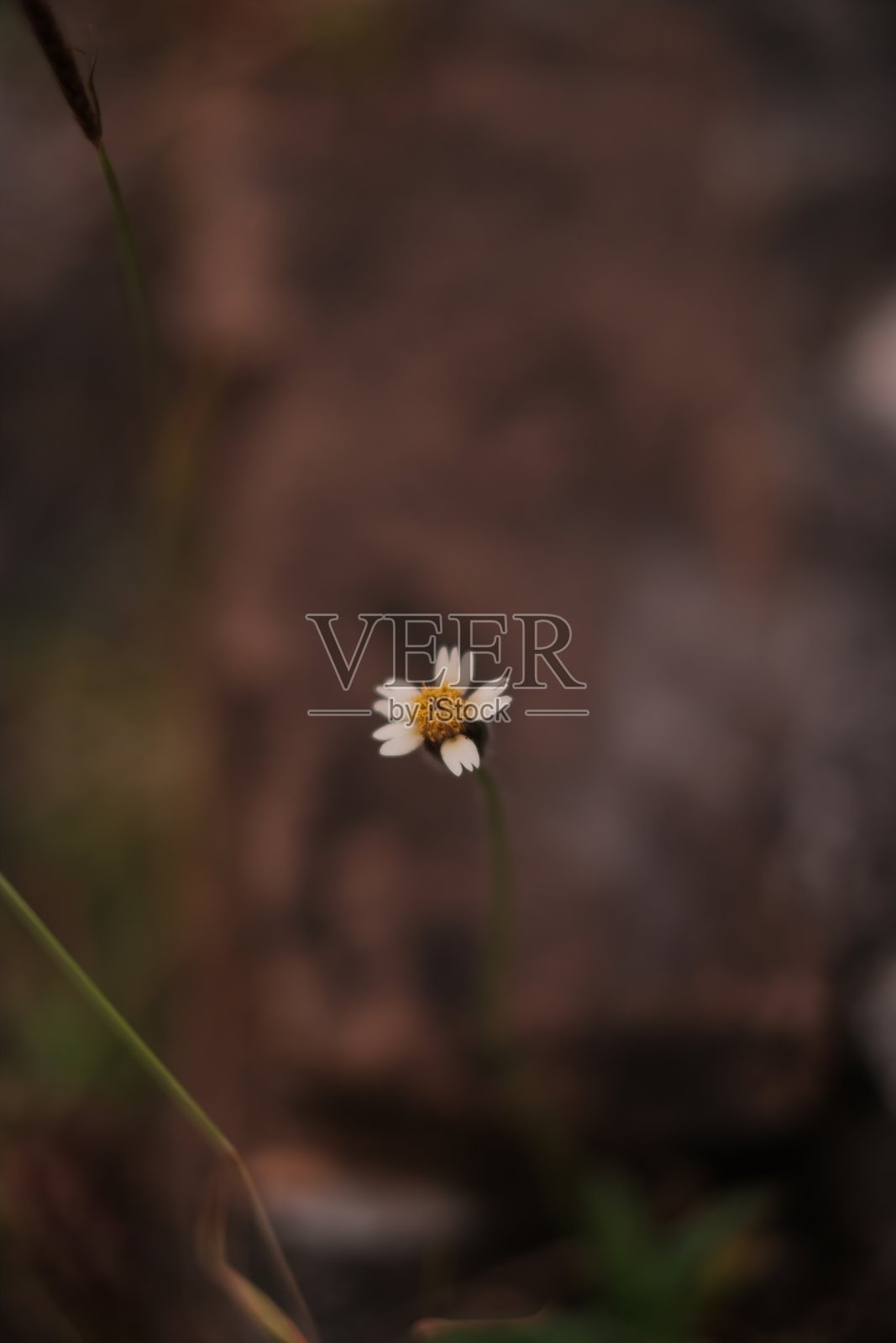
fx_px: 1978
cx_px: 448
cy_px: 672
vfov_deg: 37.5
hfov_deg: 25.5
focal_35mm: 53
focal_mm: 35
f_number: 1.6
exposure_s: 1/1000
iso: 250
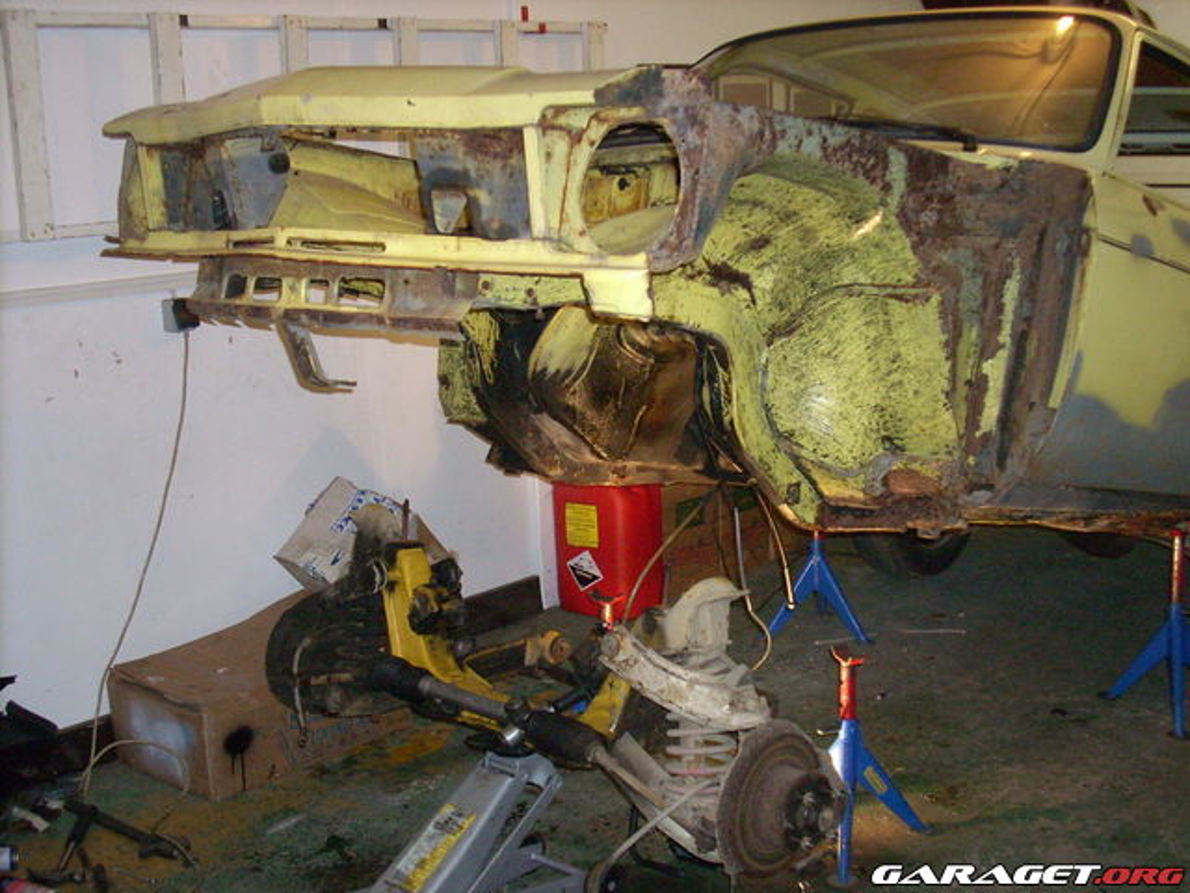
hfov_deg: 41.2
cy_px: 446
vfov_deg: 31.5
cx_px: 595
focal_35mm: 46
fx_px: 1581
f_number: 3.1
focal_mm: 7.6
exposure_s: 1/60
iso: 400
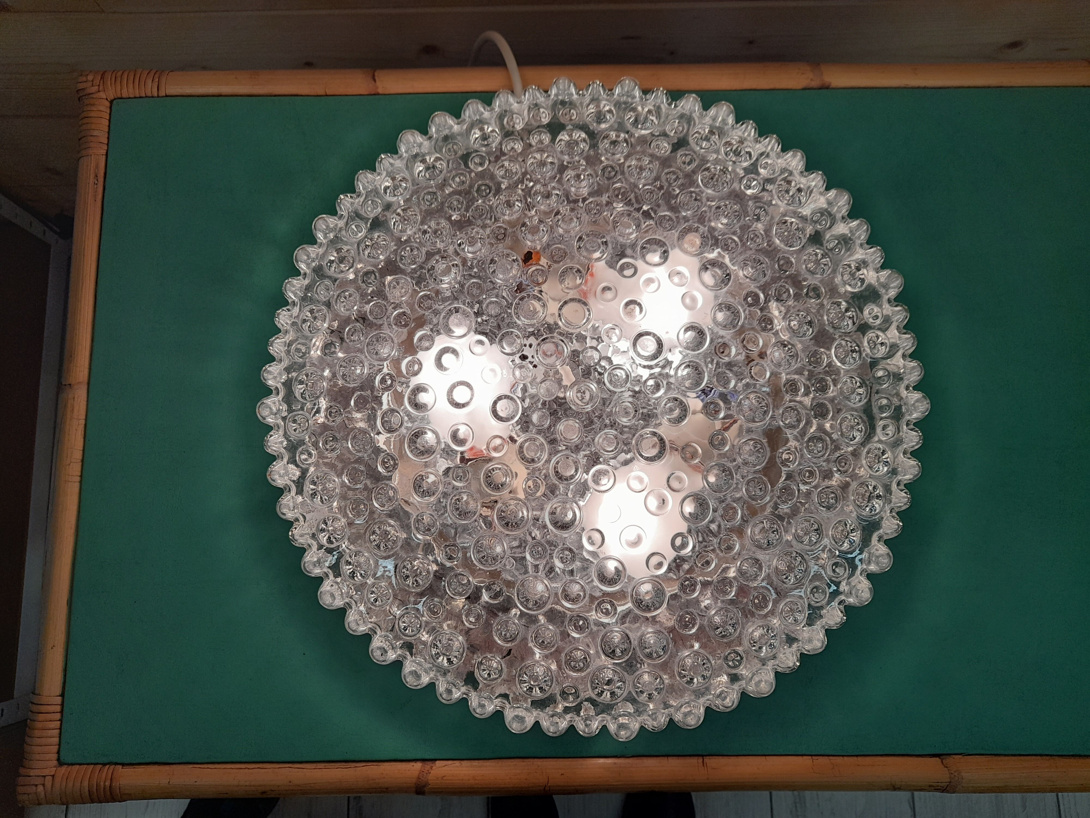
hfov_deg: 69.4
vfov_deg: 54.9
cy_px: 409
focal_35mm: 25
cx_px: 545
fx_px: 787
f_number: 2
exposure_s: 1/100
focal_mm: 4.6
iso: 32
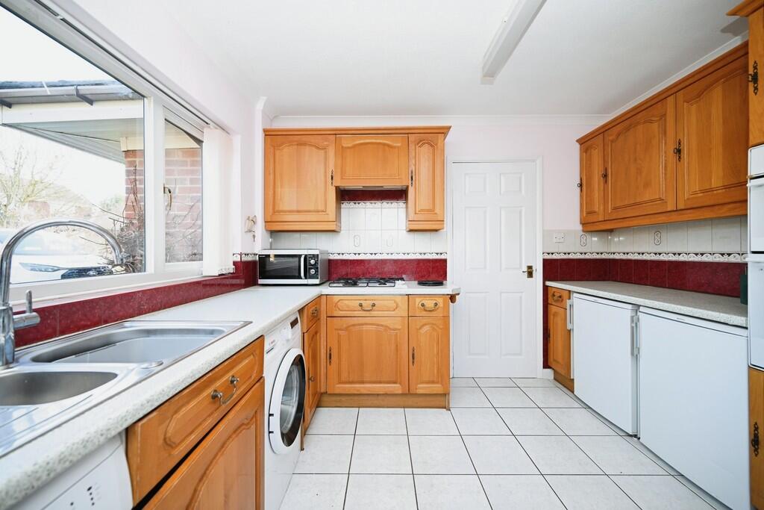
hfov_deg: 104.2
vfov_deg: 81.2
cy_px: 255
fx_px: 297
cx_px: 382
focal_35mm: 14
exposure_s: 1/60
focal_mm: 14
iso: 450
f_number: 4
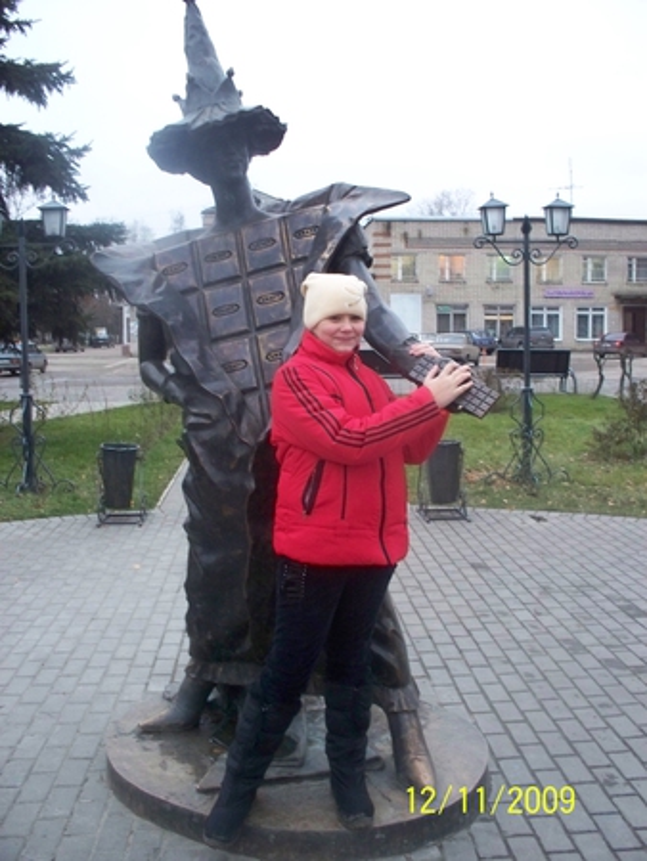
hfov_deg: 39.7
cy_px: 430
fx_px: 896
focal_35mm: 36
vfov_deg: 51.3
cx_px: 324
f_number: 2.8
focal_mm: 7.54
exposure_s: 1/30
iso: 400
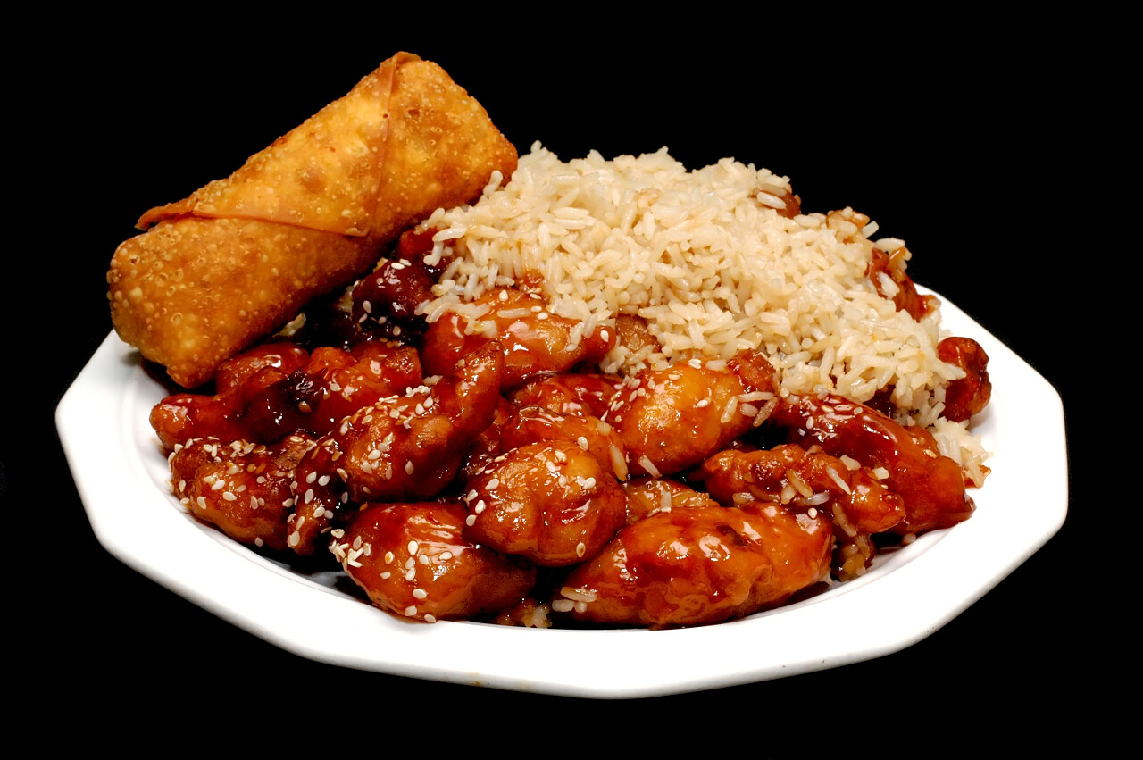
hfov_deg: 27.0
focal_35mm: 75
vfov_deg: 18.1
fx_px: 2379
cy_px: 380
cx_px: 572
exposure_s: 1/60
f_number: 16
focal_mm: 50
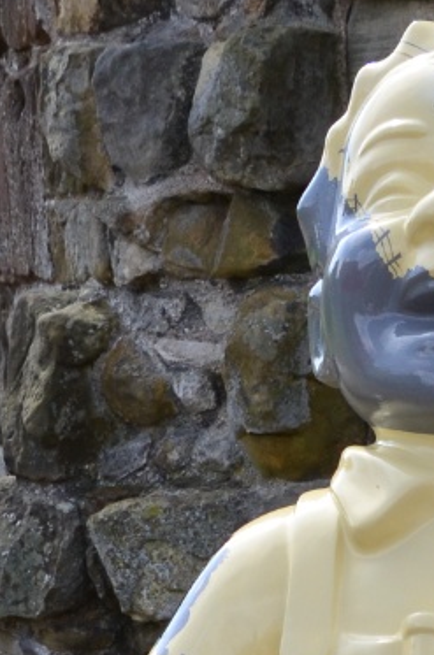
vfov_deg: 13.1
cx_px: 379
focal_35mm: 148
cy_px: 982
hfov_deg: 9.2
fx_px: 2691
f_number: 5.6
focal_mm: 23
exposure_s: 1/800
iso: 320
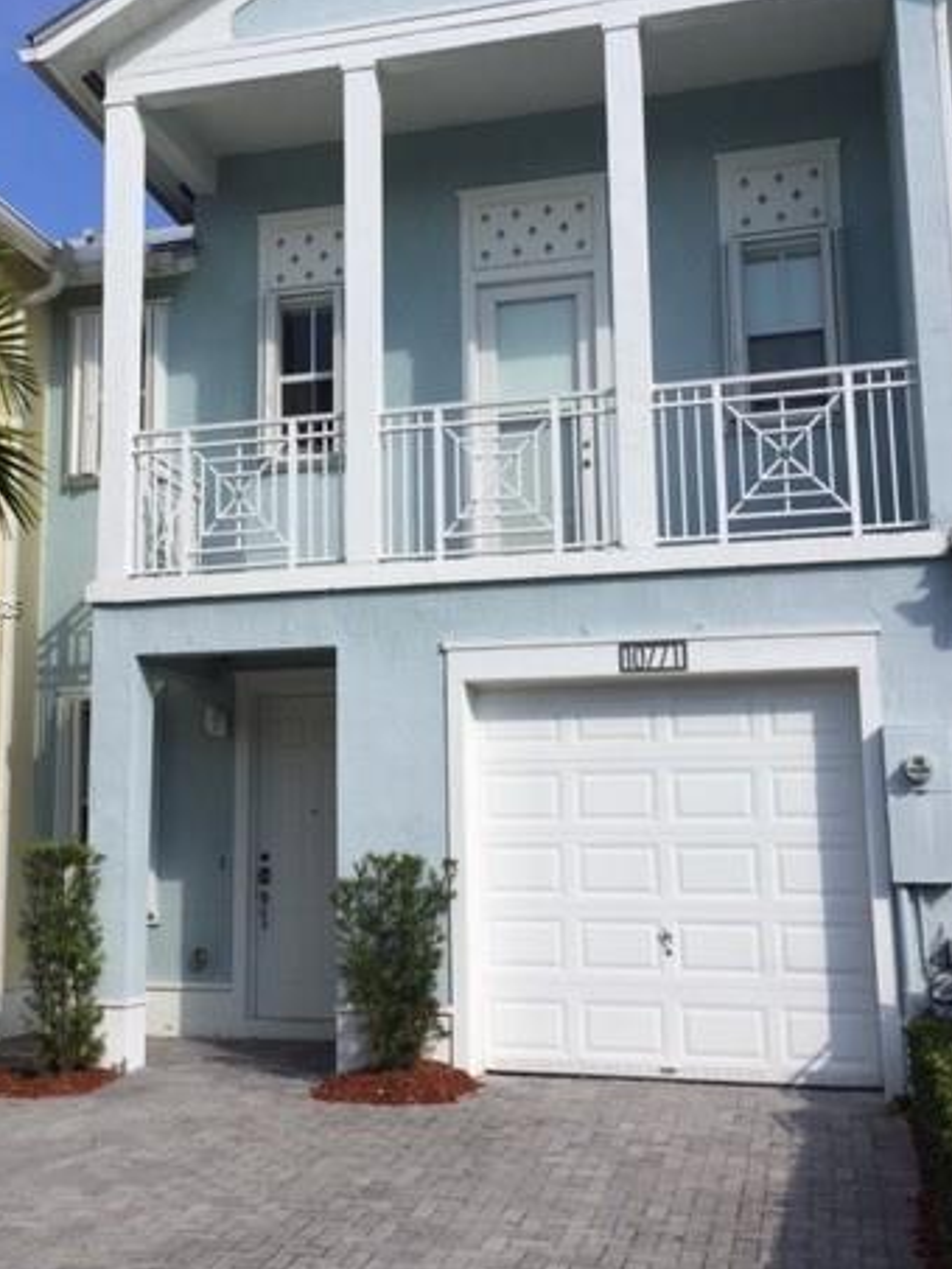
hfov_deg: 35.0
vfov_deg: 45.8
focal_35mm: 41
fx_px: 1503
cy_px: 608
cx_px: 370
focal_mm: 4.15
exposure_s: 1/2825
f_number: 2.2
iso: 32
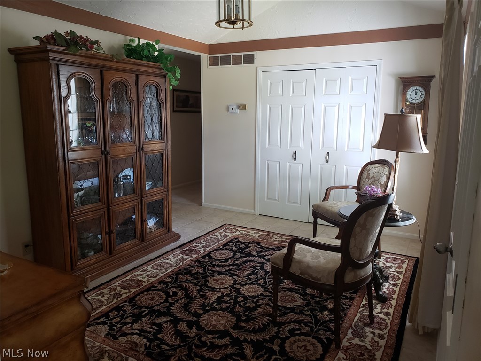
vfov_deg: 53.1
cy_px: 180
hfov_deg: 67.3
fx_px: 361
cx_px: 240
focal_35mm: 26
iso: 250
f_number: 2.4
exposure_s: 1/31
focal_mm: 4.3
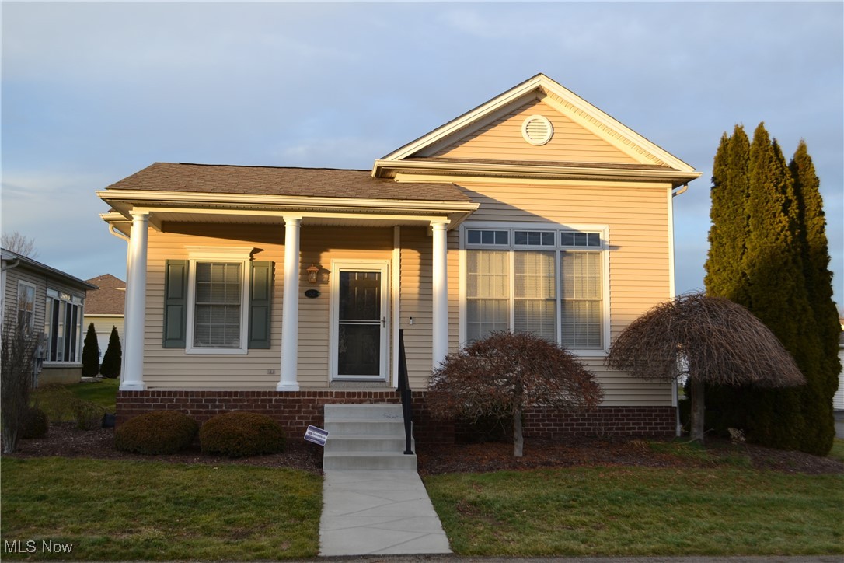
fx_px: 844
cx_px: 422
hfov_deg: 53.1
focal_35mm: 36
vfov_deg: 36.9
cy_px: 282
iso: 180
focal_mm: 24
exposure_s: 1/125
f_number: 5.6
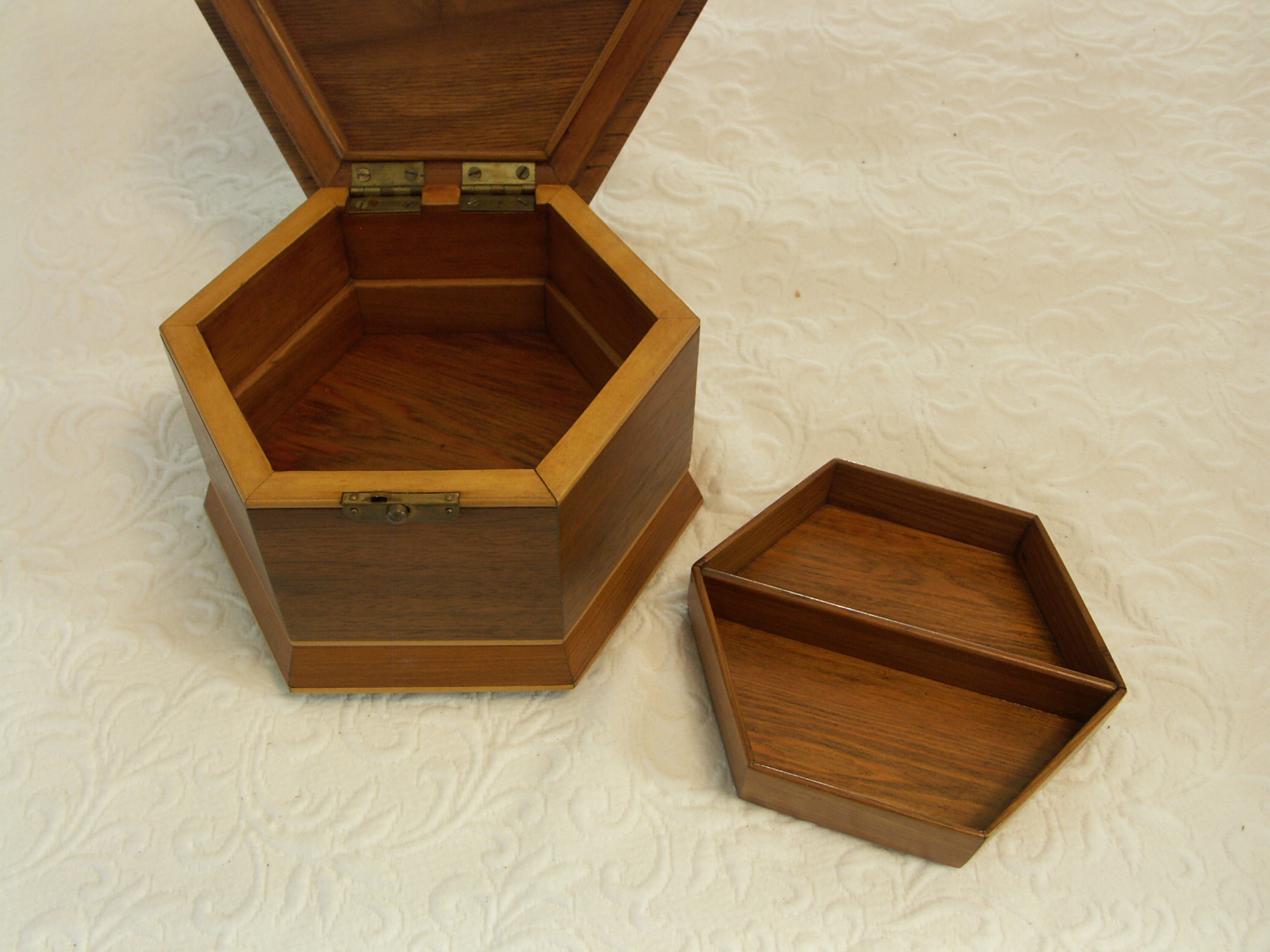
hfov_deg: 56.8
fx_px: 1174
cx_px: 635
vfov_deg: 44.2
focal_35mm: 32
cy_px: 476
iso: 100
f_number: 2.8
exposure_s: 1/20
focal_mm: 8.27
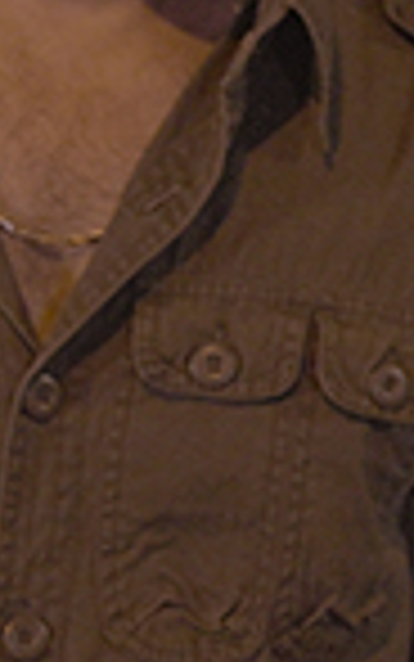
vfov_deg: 11.7
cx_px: 598
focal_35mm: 178
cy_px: 117
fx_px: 3210
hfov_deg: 7.3
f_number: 2.8
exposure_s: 1/50
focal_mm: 32
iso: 1250
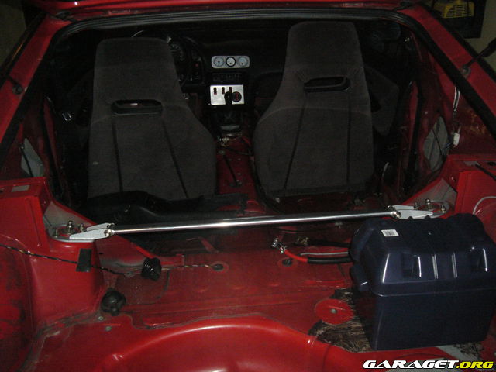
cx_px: 248
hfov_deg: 52.6
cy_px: 186
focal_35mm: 35
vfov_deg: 40.7
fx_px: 502
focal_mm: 5.8
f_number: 2.8
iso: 400
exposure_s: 1/60
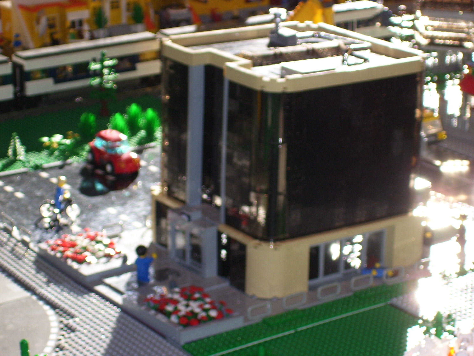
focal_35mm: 108
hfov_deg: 18.2
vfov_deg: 13.7
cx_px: 237
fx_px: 1479
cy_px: 178
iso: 80
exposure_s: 1/90
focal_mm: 18
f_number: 4.6
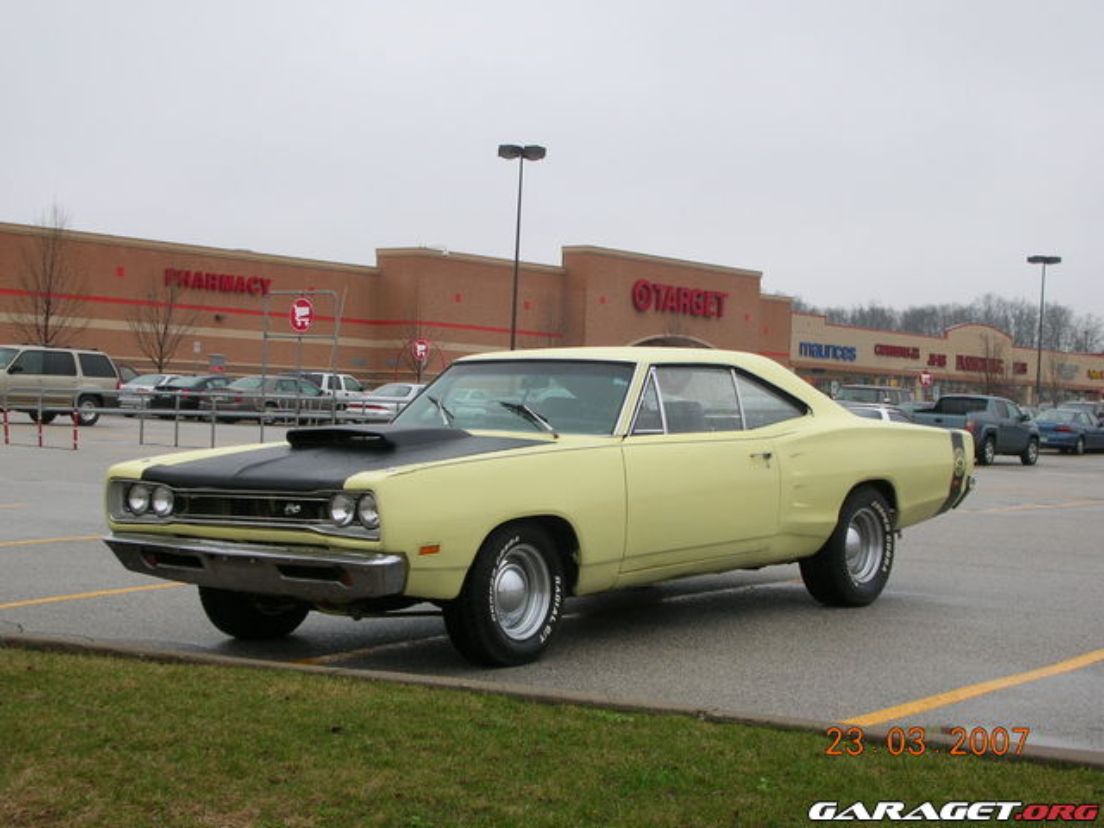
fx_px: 1977
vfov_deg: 23.7
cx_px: 552
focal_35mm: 62
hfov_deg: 31.2
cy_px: 414
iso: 50
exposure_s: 1/125
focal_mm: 10.2
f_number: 3.6
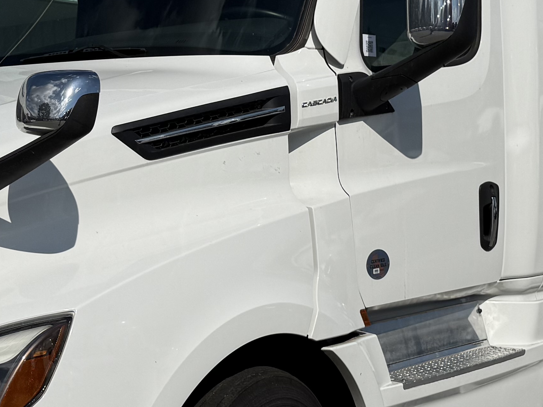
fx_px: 1255
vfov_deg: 18.4
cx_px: 258
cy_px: 162
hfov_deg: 24.4
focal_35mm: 80
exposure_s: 1/14286
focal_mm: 6.76
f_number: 1.78
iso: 64
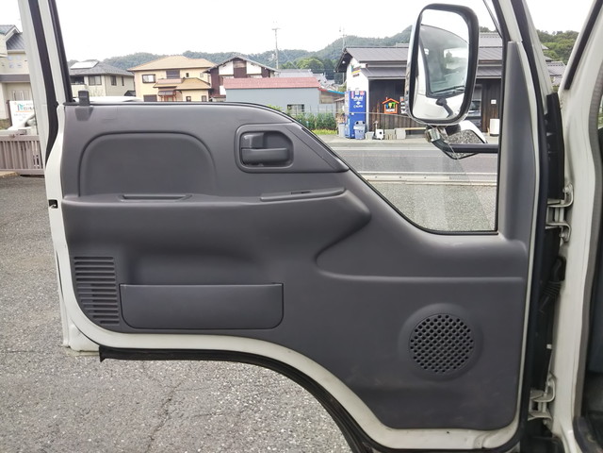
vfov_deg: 46.8
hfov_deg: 60.0
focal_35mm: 30
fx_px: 523
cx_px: 302
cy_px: 226
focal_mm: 4
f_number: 2.2
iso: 25
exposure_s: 1/120
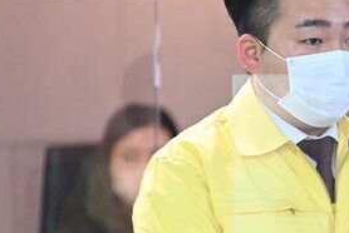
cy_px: 145
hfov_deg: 4.8
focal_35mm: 431
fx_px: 4183
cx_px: 340
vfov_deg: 3.2
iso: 1600
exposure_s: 1/200
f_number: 4.5
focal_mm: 200
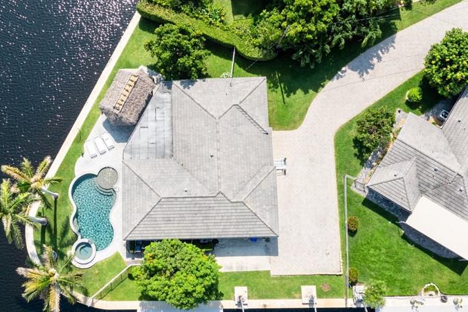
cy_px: 151
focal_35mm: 45
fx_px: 585
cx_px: 173
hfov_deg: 43.3
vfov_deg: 29.8
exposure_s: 1/320
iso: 100
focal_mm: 10.26
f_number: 5.6
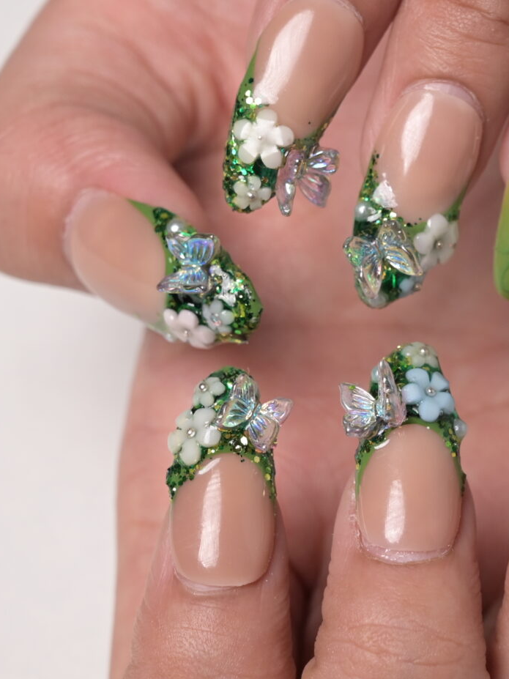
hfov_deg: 8.0
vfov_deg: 10.6
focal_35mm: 186
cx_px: 484
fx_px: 3647
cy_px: 304
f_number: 7.1
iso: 400
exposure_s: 1/160
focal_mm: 70
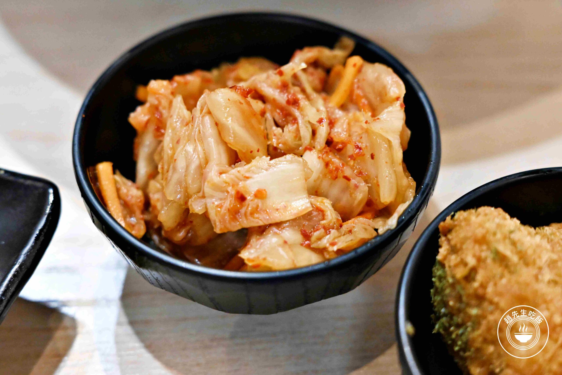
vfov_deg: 18.2
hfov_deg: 27.0
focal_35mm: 75
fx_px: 1171
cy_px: 188
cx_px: 281
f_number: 3.2
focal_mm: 50
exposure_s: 1/160
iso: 4000
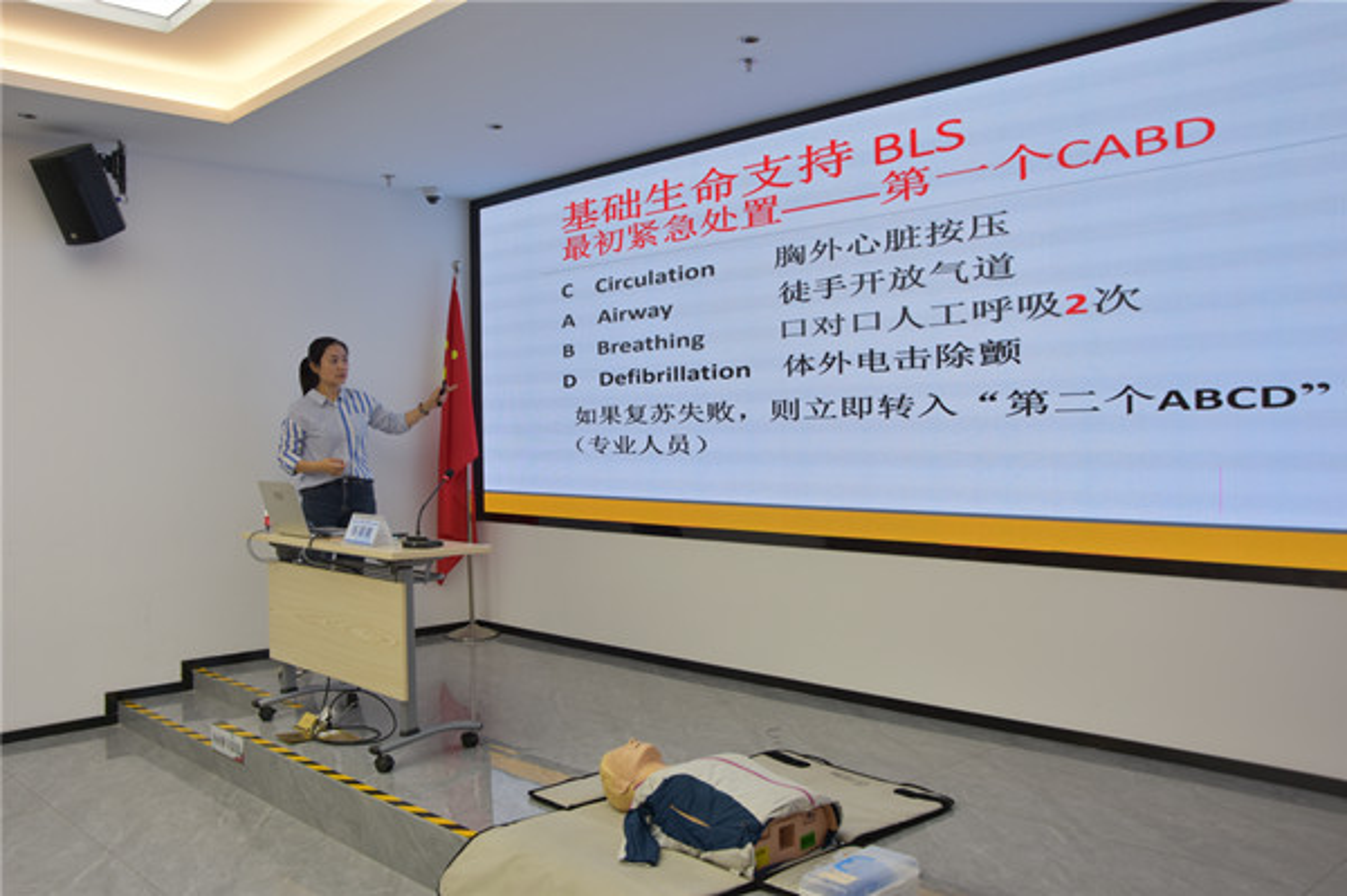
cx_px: 674
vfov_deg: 41.6
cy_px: 448
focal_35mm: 32
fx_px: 1178
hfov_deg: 59.5
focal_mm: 21
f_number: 5.6
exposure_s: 1/125
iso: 320
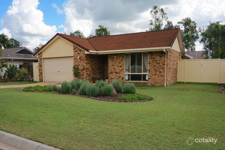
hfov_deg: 73.8
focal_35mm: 24
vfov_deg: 53.1
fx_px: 150
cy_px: 75
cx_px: 112
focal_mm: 16
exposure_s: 1/80
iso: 100
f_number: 13
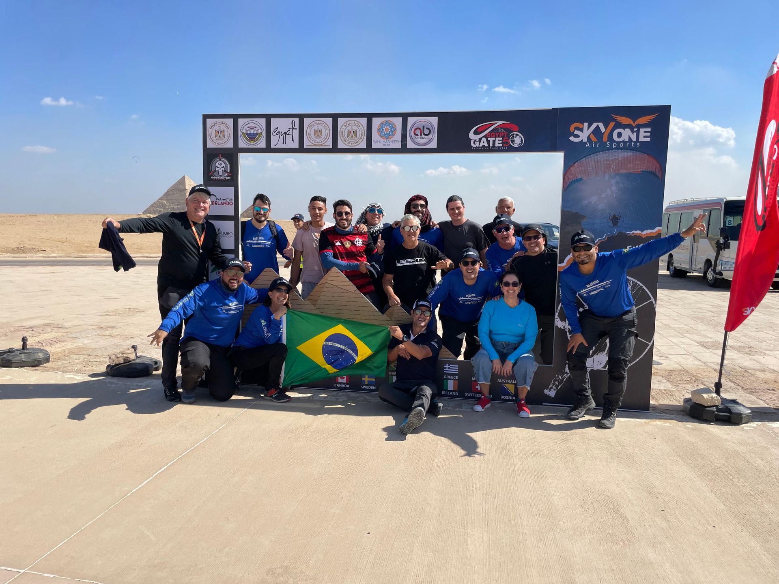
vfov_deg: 53.1
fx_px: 585
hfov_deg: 67.3
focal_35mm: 26
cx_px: 390
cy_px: 292
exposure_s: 1/3610
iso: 32
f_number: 1.6
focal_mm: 4.2
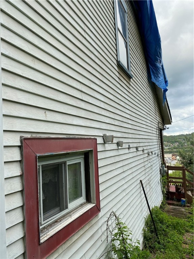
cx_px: 97
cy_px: 130
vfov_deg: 67.3
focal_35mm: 26
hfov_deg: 53.1
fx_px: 194
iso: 32
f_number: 1.8
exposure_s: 1/767
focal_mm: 4.25
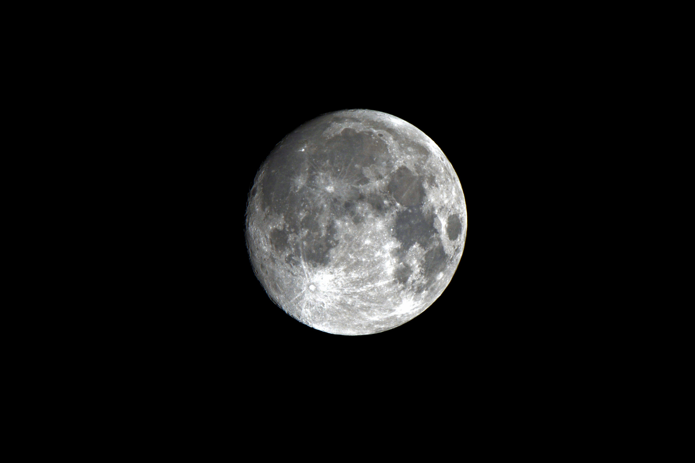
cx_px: 348
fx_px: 17374
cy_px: 232
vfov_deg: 1.5
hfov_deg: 2.3
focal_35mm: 900
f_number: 6.3
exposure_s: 1/1000
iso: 100
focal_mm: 600
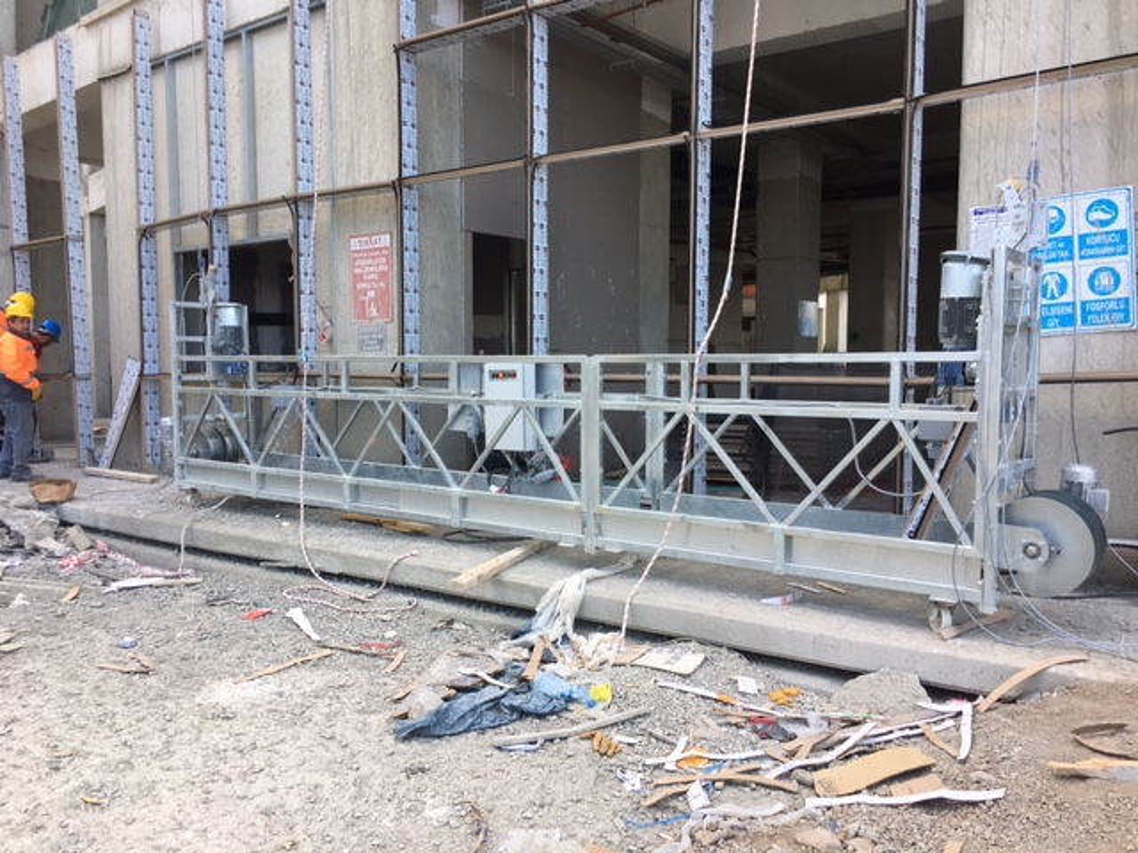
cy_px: 426
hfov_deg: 61.7
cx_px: 569
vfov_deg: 48.2
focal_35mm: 29
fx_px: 953
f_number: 2.2
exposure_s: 1/209
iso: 25
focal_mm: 4.15
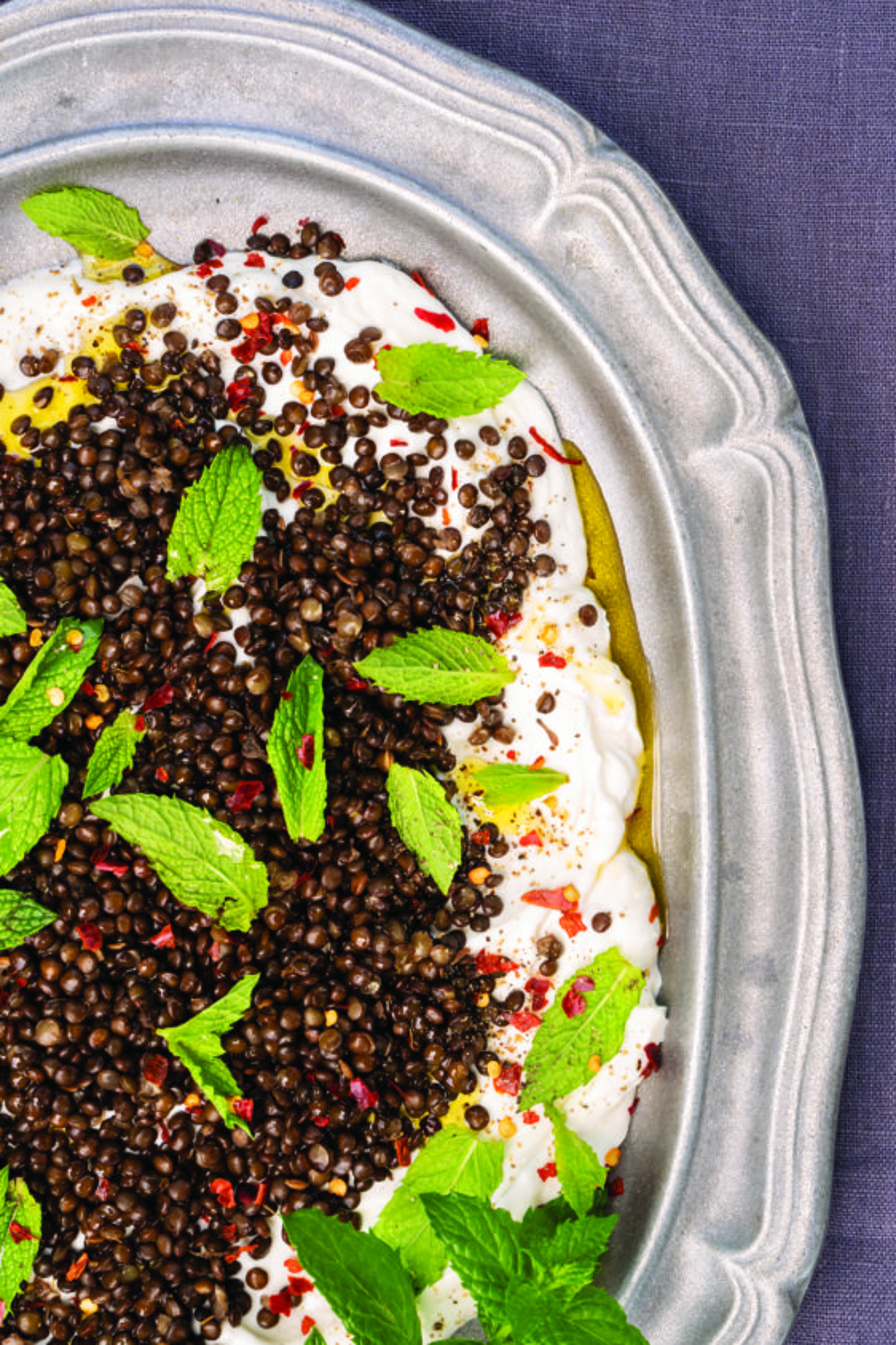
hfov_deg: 17.3
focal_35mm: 79
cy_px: 595
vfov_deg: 25.7
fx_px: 2949
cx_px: 442
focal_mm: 65
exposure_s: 1/4
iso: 100
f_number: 14
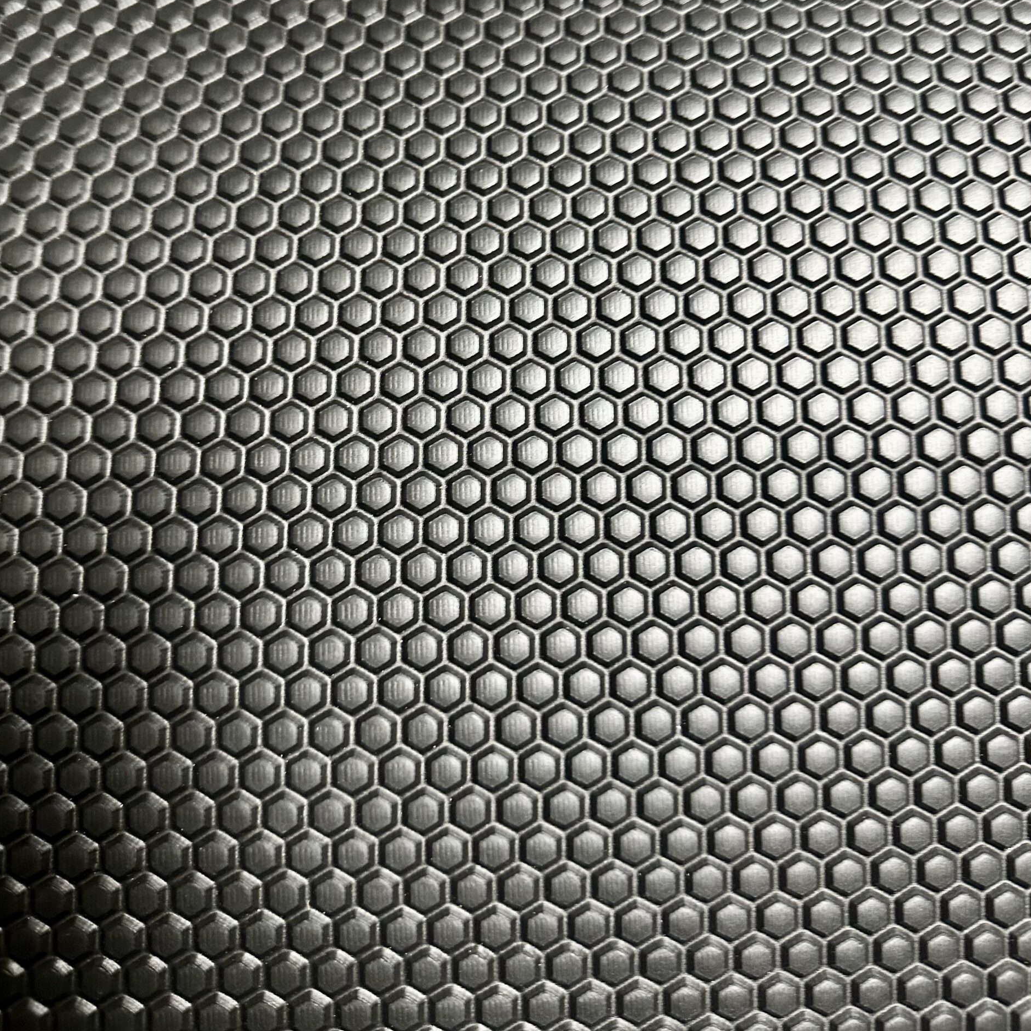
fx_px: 977
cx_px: 519
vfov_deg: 54.8
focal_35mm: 29
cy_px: 370
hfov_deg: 55.6
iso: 500
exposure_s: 1/50
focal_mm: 6.86
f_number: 1.78
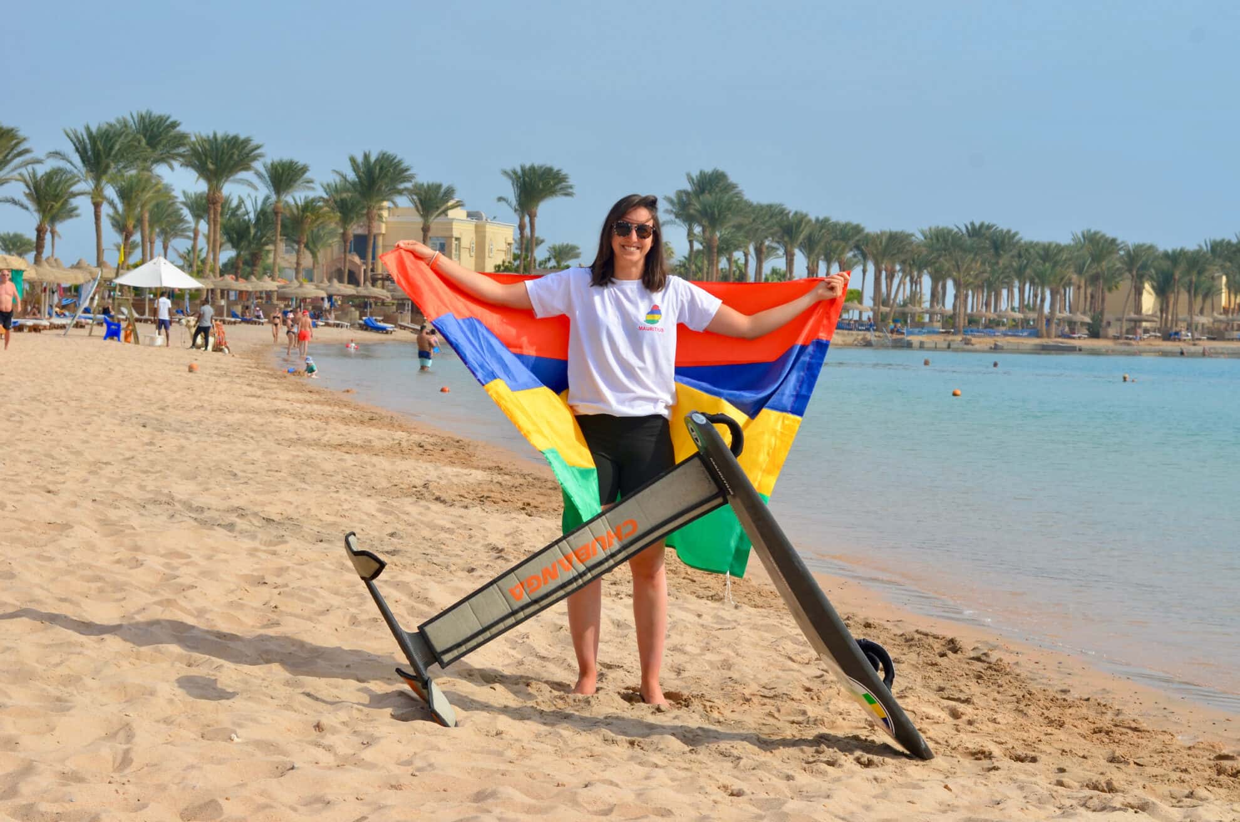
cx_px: 620
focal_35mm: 75
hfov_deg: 27.0
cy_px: 411
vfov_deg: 18.1
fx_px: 2578
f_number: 9
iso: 100
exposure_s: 1/320
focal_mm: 50
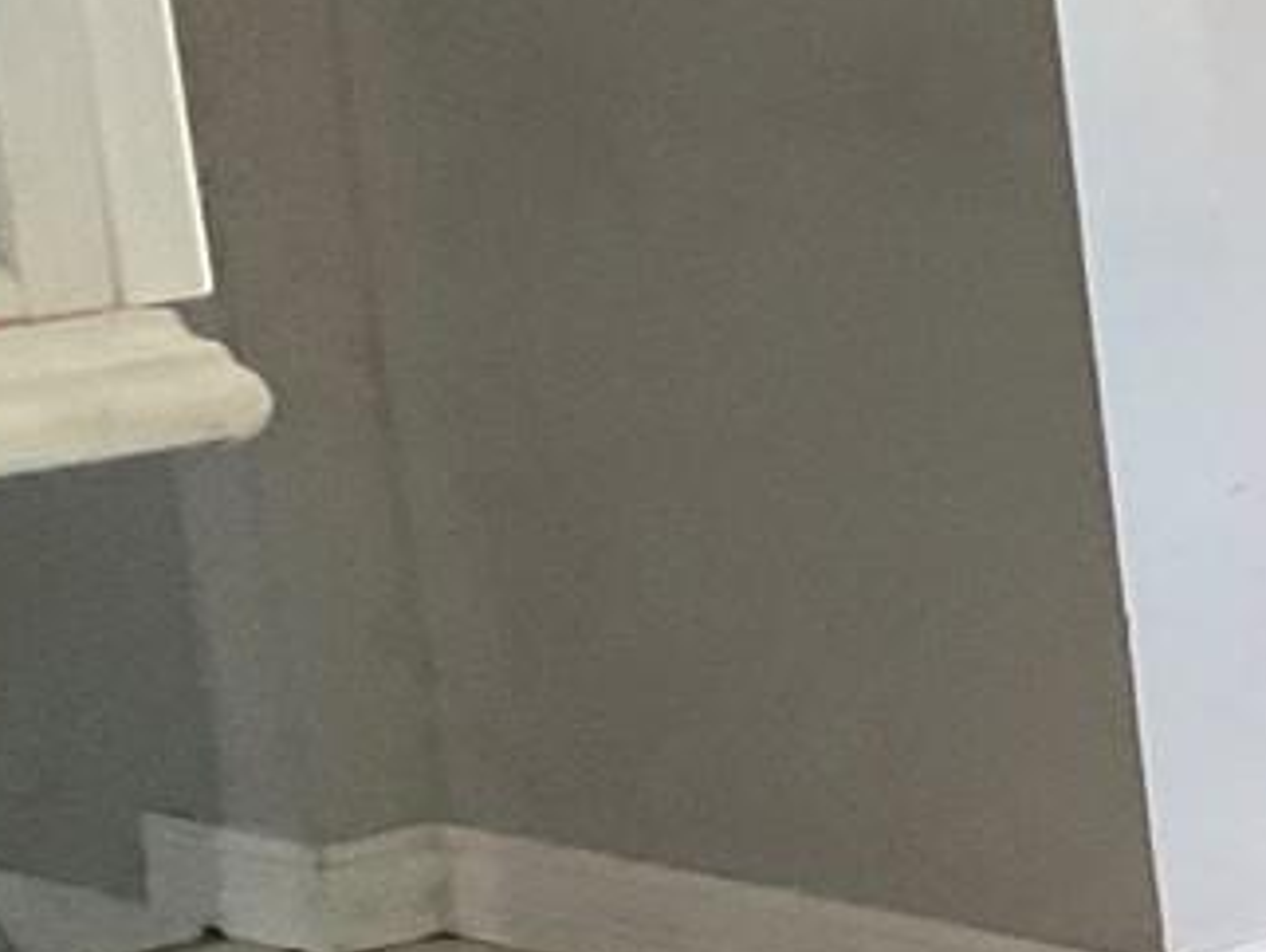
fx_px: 5270
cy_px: 818
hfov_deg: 12.0
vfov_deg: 10.3
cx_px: 2650
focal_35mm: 144
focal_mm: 3
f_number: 1.8
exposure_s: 1/60
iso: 160
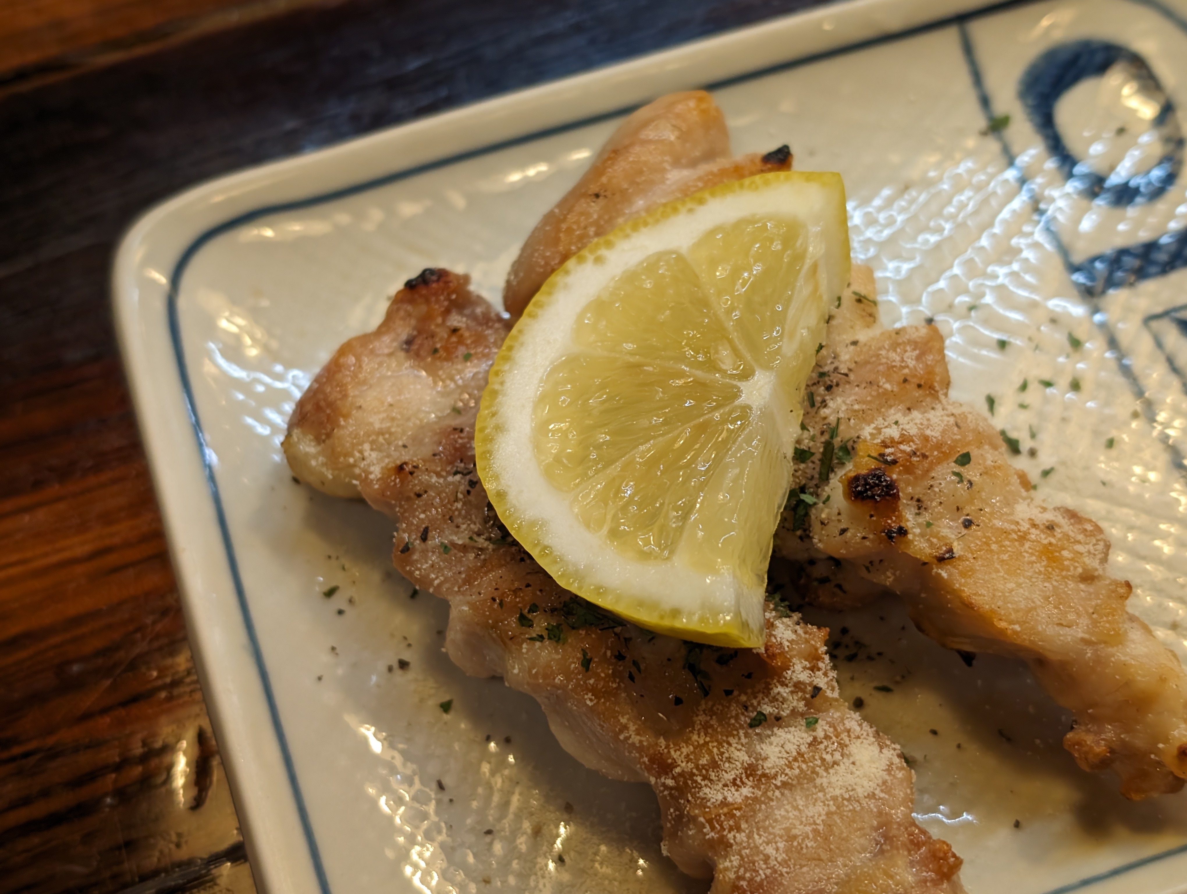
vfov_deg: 29.7
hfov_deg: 38.9
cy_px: 447
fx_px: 1683
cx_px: 594
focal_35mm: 49
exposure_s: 1/120
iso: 179
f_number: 1.68
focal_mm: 6.9
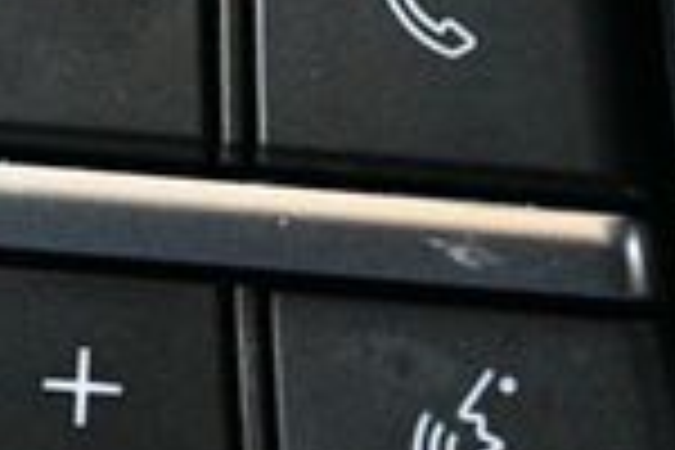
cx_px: -14
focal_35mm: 231
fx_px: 4331
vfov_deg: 5.9
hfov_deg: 8.9
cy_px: -36
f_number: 5
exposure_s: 1/60
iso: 8000
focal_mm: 36
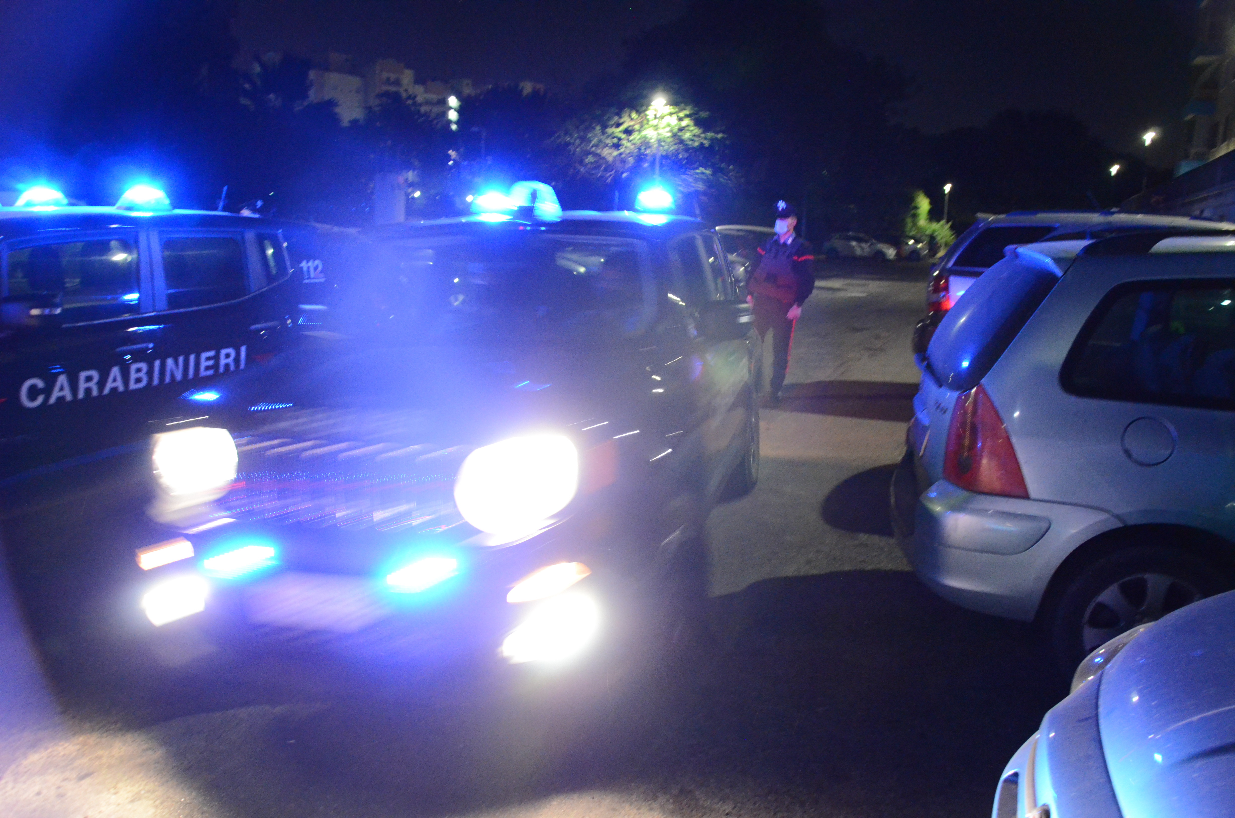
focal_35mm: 27
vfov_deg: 47.7
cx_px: 618
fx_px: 924
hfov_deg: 67.5
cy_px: 409
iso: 5000
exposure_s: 1/10
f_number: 3.5
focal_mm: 18
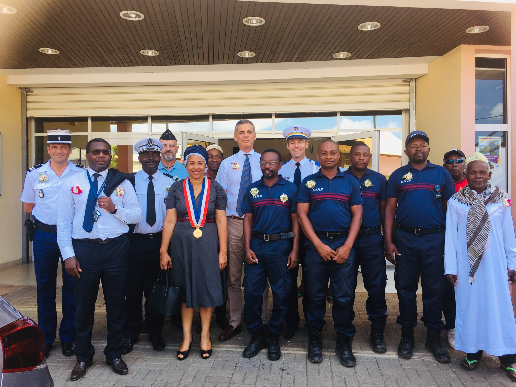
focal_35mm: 29
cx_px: 258
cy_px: 194
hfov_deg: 61.7
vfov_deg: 48.2
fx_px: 432
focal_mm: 4.15
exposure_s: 1/267
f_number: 2.2
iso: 25
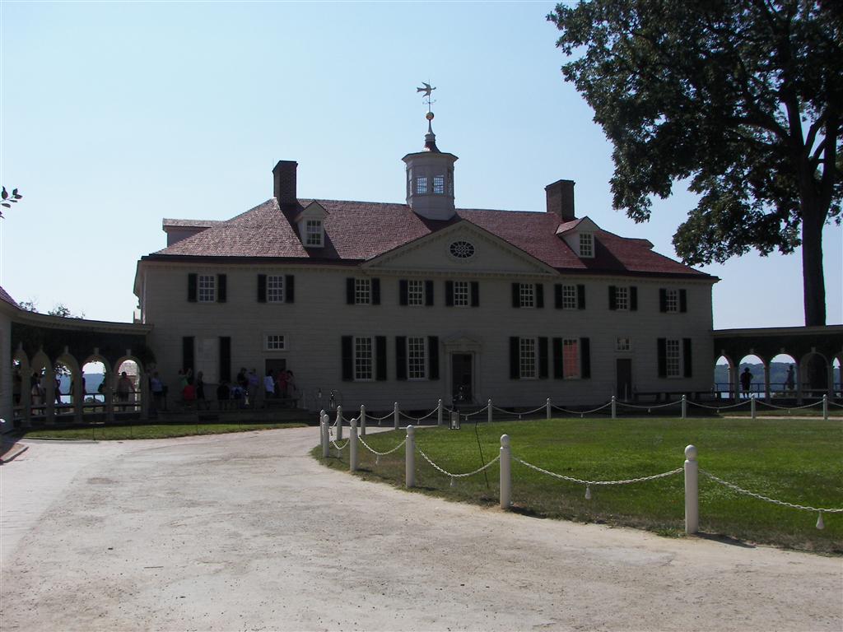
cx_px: 422
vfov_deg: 39.7
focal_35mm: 36
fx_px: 877
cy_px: 316
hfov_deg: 51.4
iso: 64
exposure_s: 1/640
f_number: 5.6
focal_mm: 6
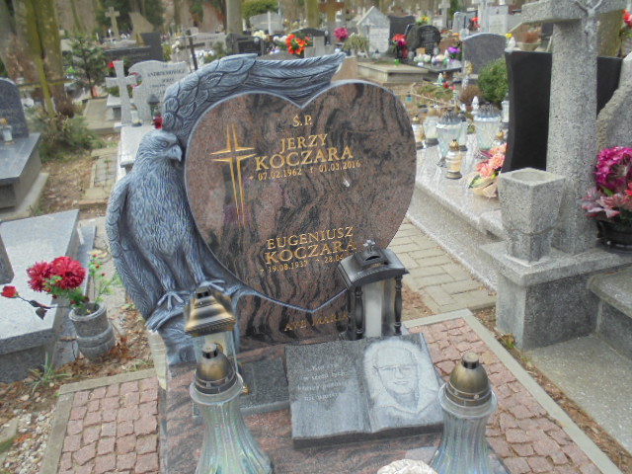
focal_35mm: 29
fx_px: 529
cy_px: 237
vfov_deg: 48.2
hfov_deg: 61.7
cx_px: 316
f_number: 3.7
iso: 100
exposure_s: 1/160
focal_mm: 5.3
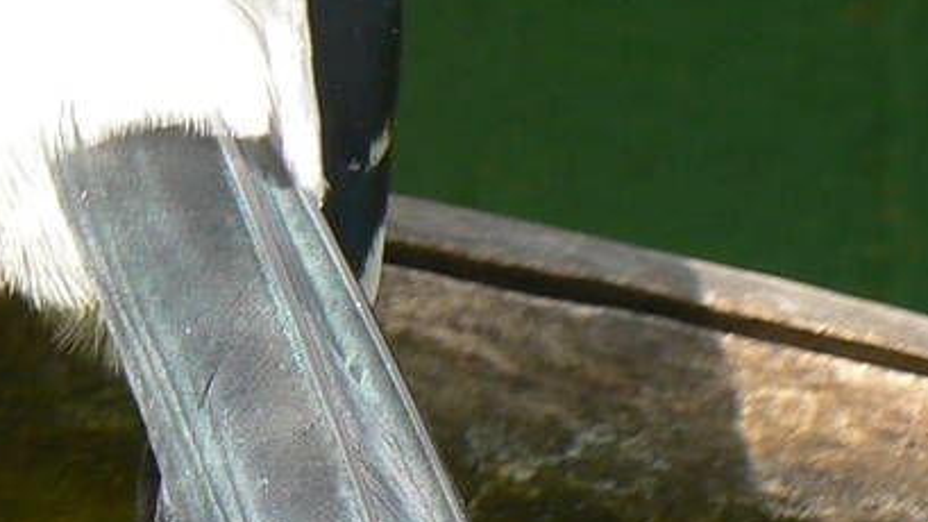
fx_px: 18675
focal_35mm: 759
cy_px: -118
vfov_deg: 1.6
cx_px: -436
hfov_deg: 2.8
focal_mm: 29.7
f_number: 5.6
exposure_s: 1/100
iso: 80
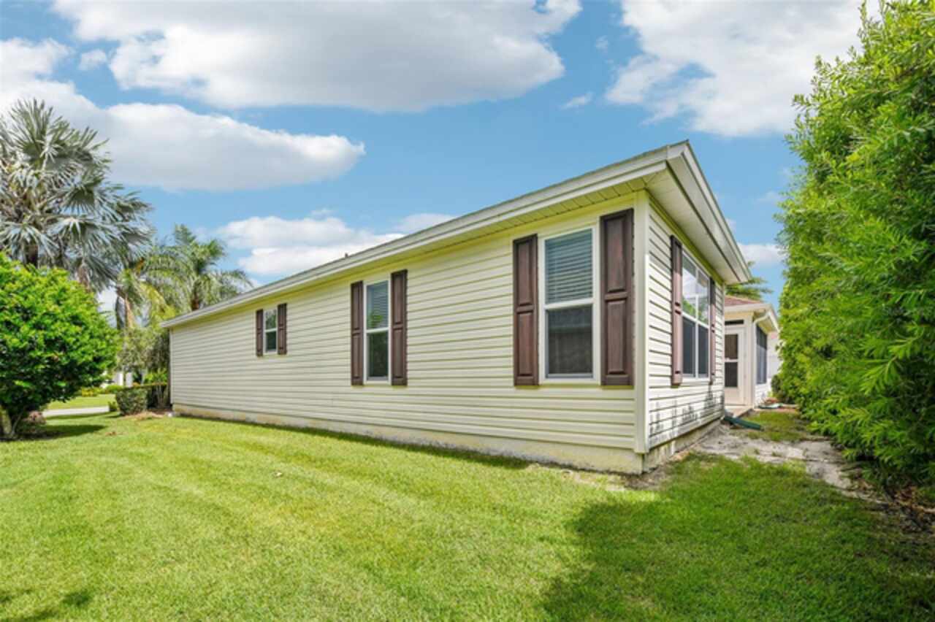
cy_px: 311
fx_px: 363
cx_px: 468
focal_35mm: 14
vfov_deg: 81.1
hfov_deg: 104.3
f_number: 8
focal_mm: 14
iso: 400
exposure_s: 1/640
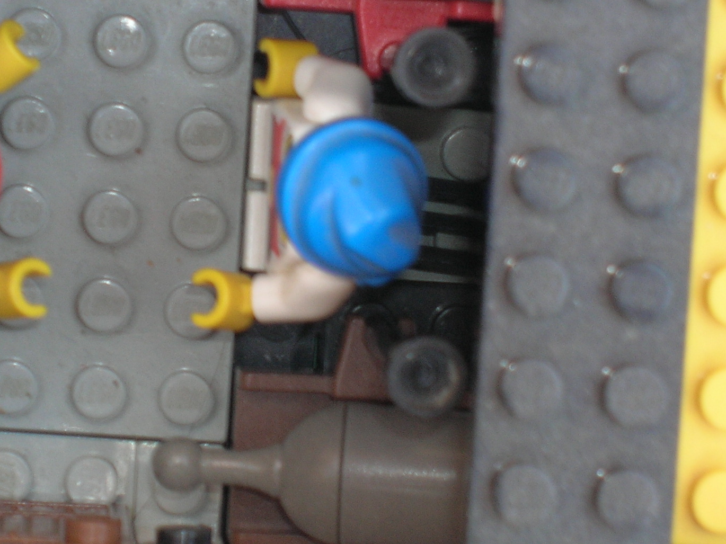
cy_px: 244
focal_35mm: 193
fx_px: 4047
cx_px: 217
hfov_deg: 10.2
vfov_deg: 7.7
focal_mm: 17.1
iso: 50
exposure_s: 1/30
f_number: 4.9
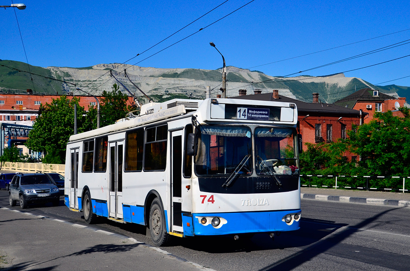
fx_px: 528
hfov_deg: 42.4
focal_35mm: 46
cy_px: 136
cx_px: 205
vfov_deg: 28.8
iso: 160
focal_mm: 31
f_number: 9
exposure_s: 1/800
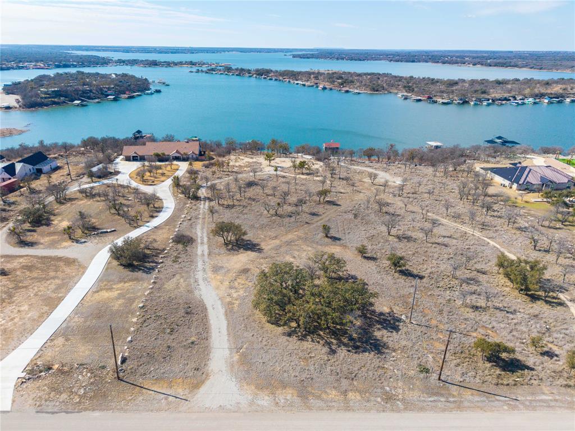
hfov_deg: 71.6
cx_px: 288
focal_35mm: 24
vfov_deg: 56.8
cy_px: 216
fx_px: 399
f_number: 1.8
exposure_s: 1/4000
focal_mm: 8.67
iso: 140
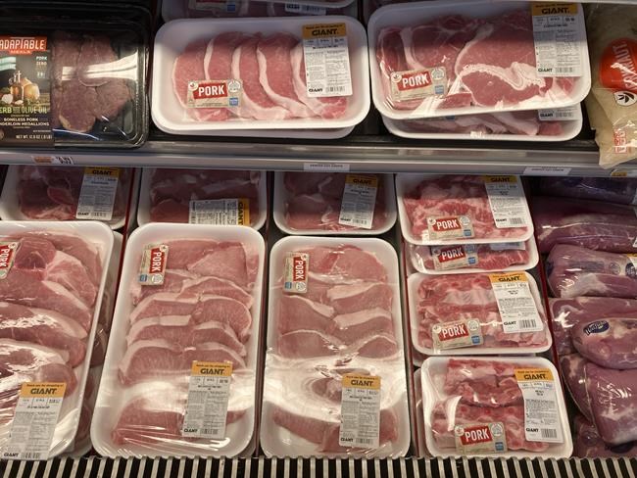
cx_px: 318
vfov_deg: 49.8
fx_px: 515
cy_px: 239
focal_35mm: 28
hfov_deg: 63.4
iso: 50
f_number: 1.8
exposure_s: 1/120
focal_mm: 3.99
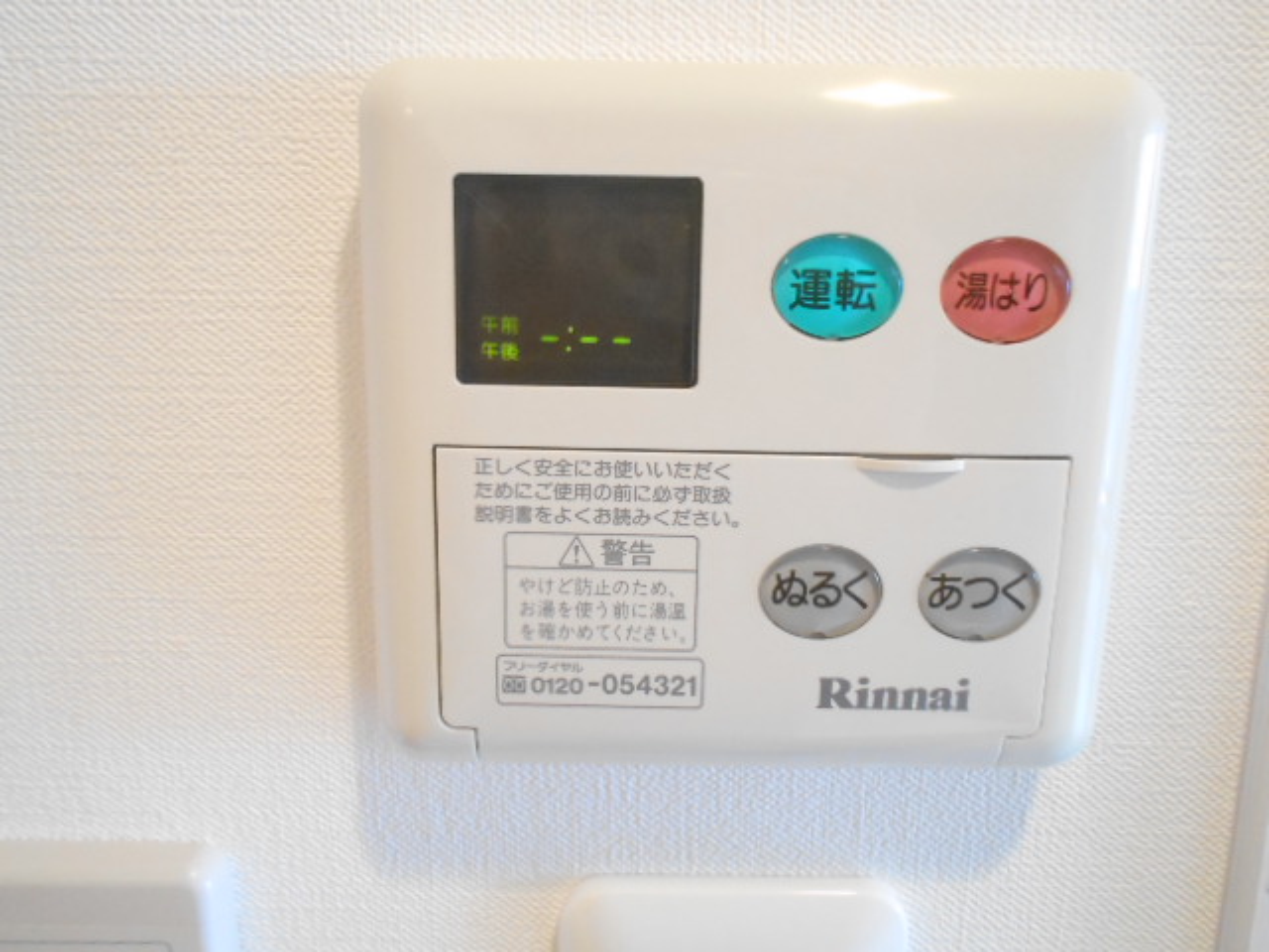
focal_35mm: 30
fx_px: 1100
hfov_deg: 60.0
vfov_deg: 46.8
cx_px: 634
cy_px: 476
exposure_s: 1/40
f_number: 3.4
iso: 800
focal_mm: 5.1
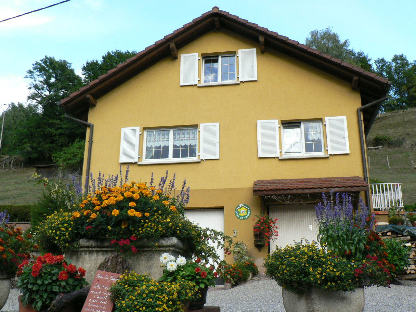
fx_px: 433
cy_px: 156
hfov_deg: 51.4
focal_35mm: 36
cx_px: 208
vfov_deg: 39.7
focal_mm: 6
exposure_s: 1/250
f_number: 4
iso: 200
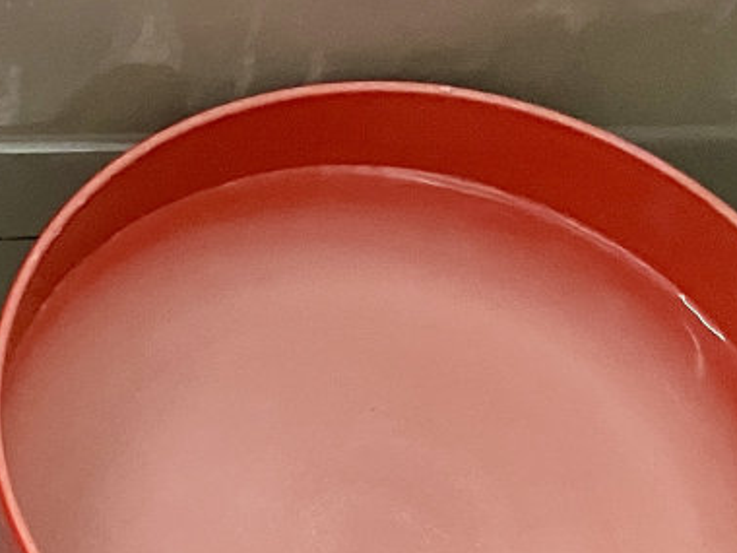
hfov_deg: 15.1
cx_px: -448
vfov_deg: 12.1
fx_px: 2512
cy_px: 761
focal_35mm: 118
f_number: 1.8
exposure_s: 1/60
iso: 320
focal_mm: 3.99
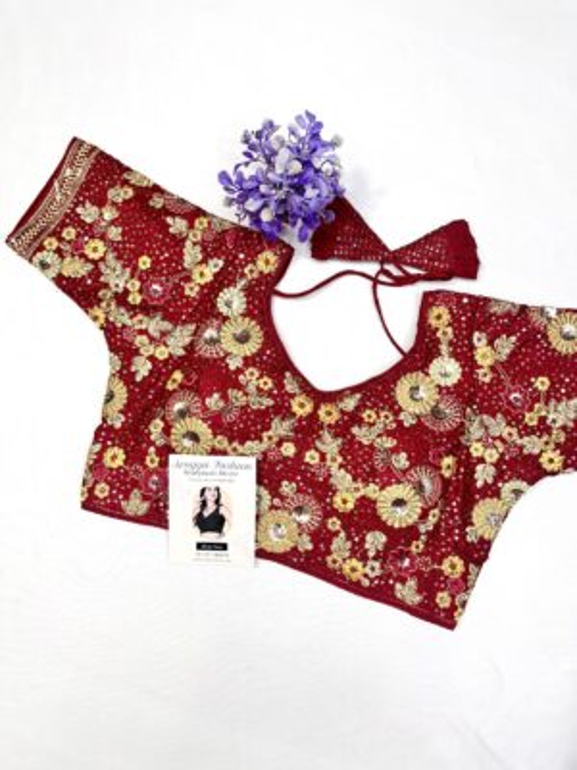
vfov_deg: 67.3
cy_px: 385
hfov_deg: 53.1
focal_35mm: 26
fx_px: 578
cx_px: 288
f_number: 1.6
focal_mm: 5.1
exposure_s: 1/100
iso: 50
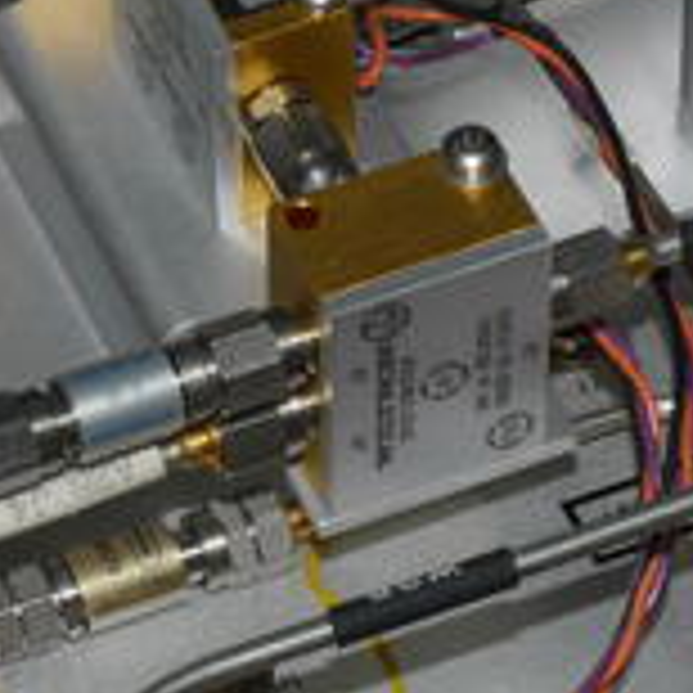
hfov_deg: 6.3
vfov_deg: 6.3
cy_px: 364
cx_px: 454
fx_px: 6342
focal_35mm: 280
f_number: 22
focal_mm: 61
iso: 400
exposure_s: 1/60
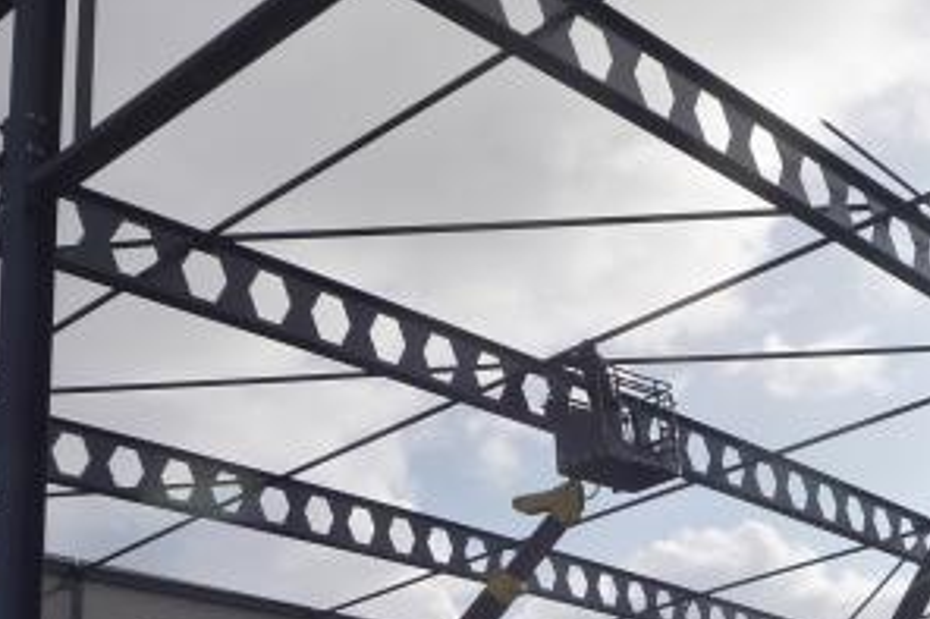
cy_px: 544
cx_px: 500
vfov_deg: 22.5
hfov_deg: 33.9
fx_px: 1523
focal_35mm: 59
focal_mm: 4.7
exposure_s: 1/400
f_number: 8
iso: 160
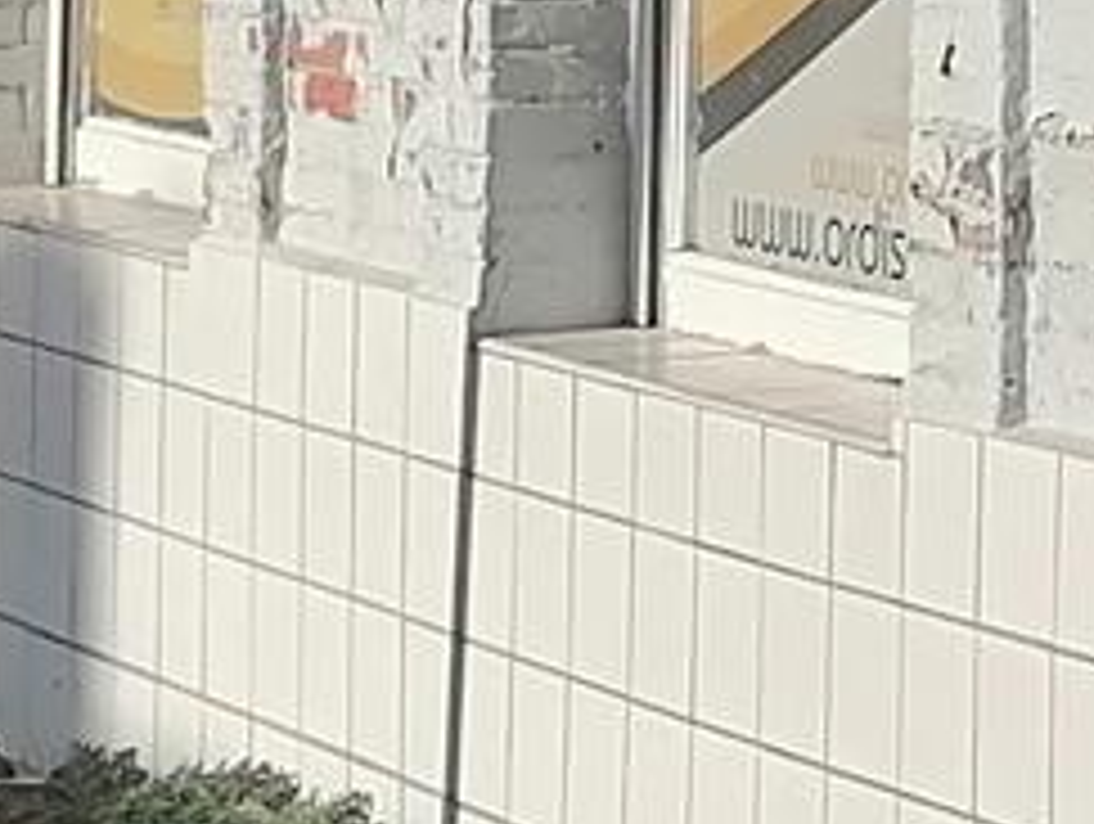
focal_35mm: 213
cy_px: -99
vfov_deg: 7.0
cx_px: 3575
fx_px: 6742
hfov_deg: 7.7
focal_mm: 5.3
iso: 50
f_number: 1.8
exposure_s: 1/1387
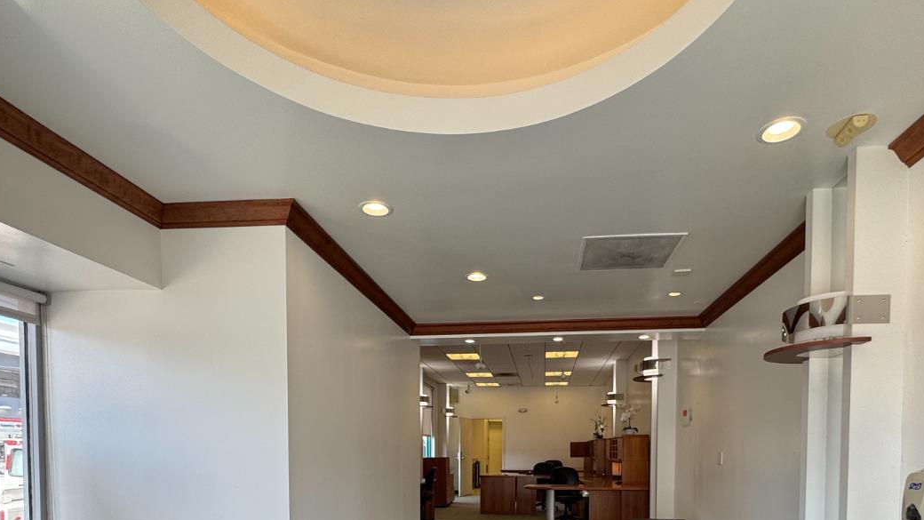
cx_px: 486
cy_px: 471
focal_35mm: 22
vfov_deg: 46.3
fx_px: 539
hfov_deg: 81.1
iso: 64
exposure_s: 1/120
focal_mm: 2.22
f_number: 2.2
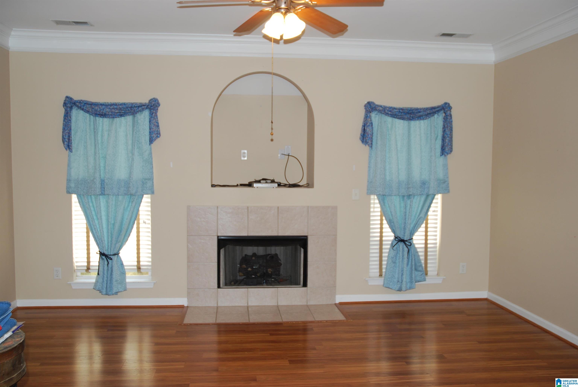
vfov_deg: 40.1
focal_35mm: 33
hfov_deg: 57.2
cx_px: 289
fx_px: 530
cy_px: 194
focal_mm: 22
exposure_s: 1/60
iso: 200
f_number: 3.8
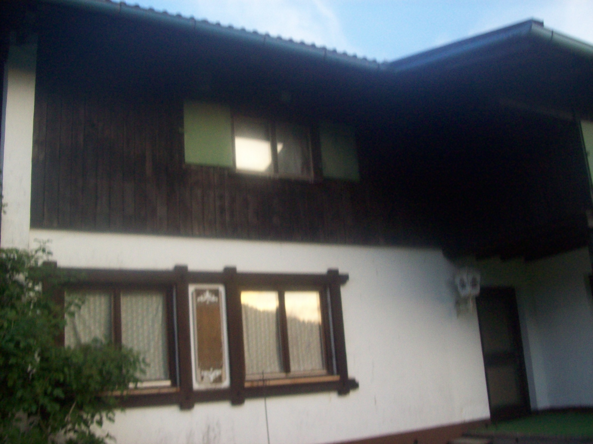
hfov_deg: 51.4
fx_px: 617
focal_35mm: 36
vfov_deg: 39.6
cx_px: 296
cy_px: 222
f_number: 2.7
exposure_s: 1/141
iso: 200
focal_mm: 6
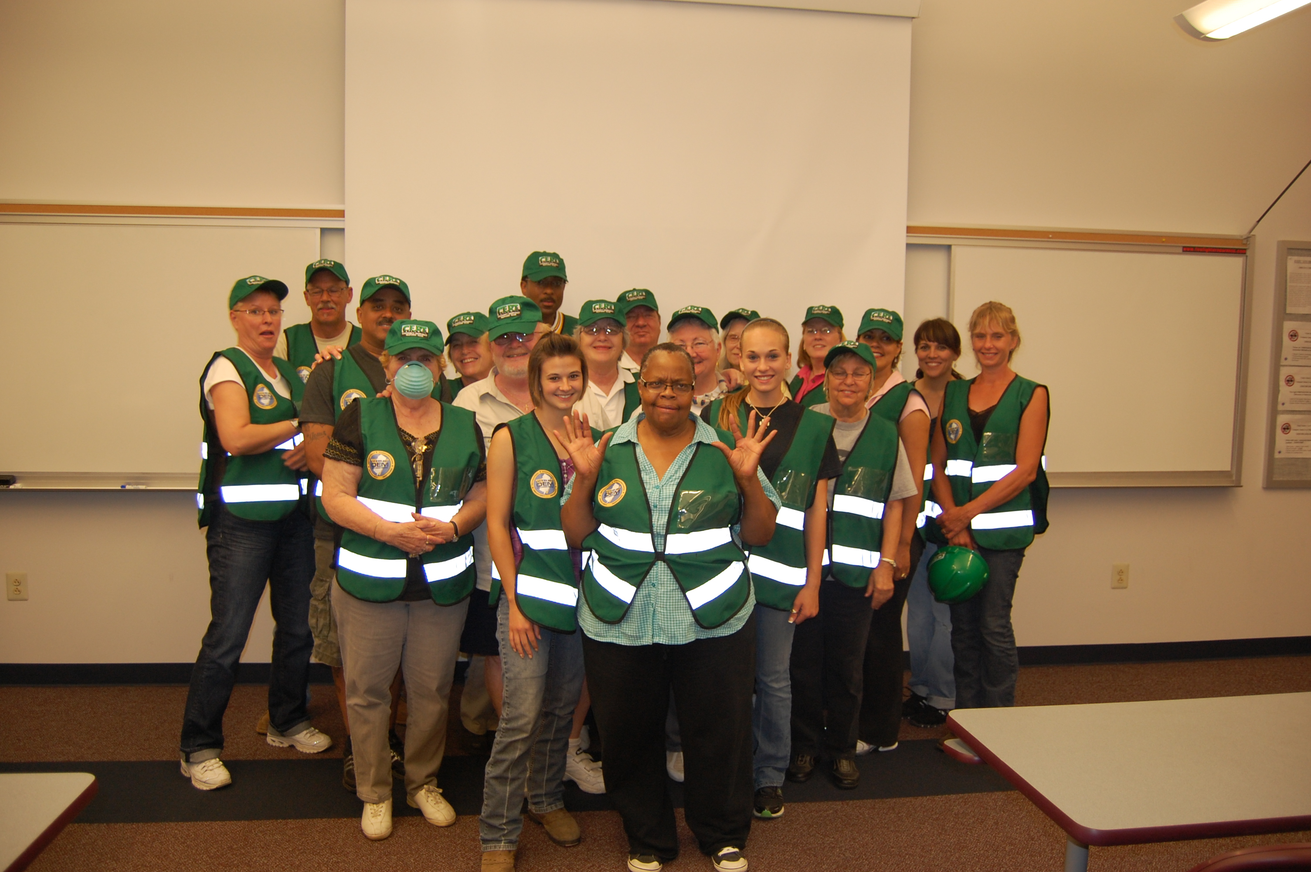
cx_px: 656
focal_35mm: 27
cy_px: 436
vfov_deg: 47.8
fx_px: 982
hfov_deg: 67.4
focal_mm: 18
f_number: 3.5
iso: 400
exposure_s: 1/60
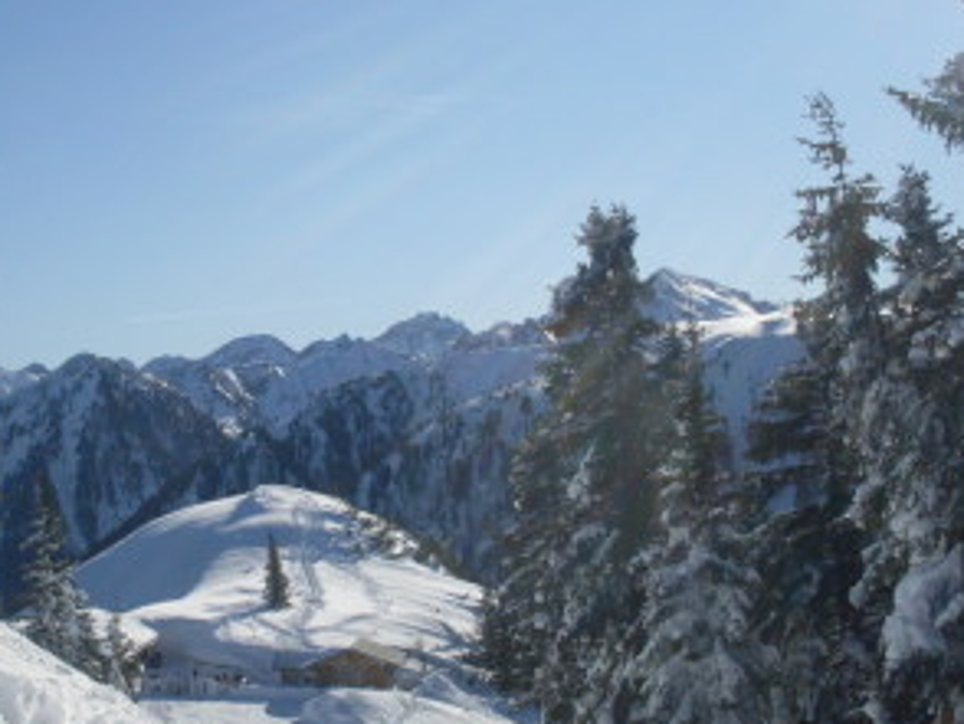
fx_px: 1728
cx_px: 220
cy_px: 341
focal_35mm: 62
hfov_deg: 30.5
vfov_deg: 23.7
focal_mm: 6.3
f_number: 8.4
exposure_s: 1/500
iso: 80
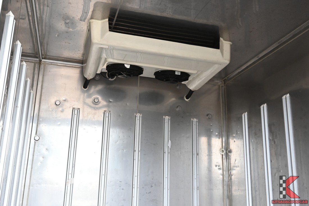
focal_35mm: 36
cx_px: 154
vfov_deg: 36.9
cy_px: 103
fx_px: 309
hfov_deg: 53.1
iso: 1600
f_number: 10
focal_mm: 24
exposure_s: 1/50
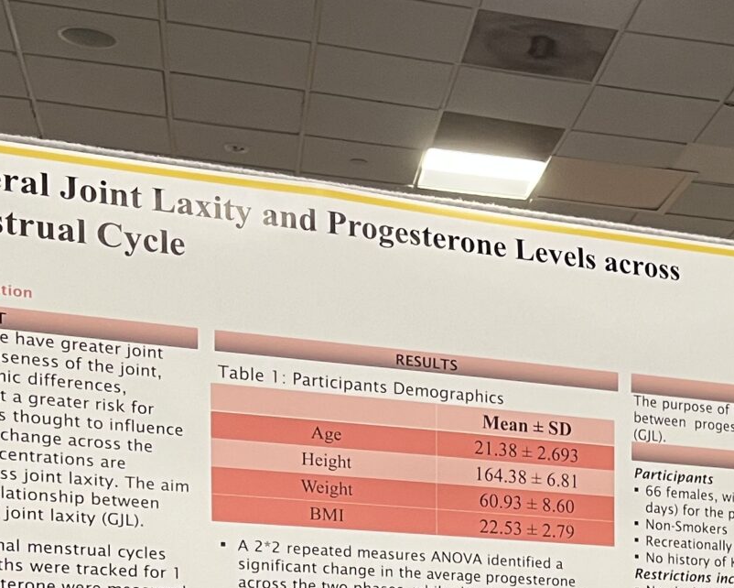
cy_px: 813
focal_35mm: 81
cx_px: 845
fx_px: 1760
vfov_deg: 17.5
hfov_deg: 22.0
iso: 125
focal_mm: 5.1
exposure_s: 1/66
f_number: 1.6
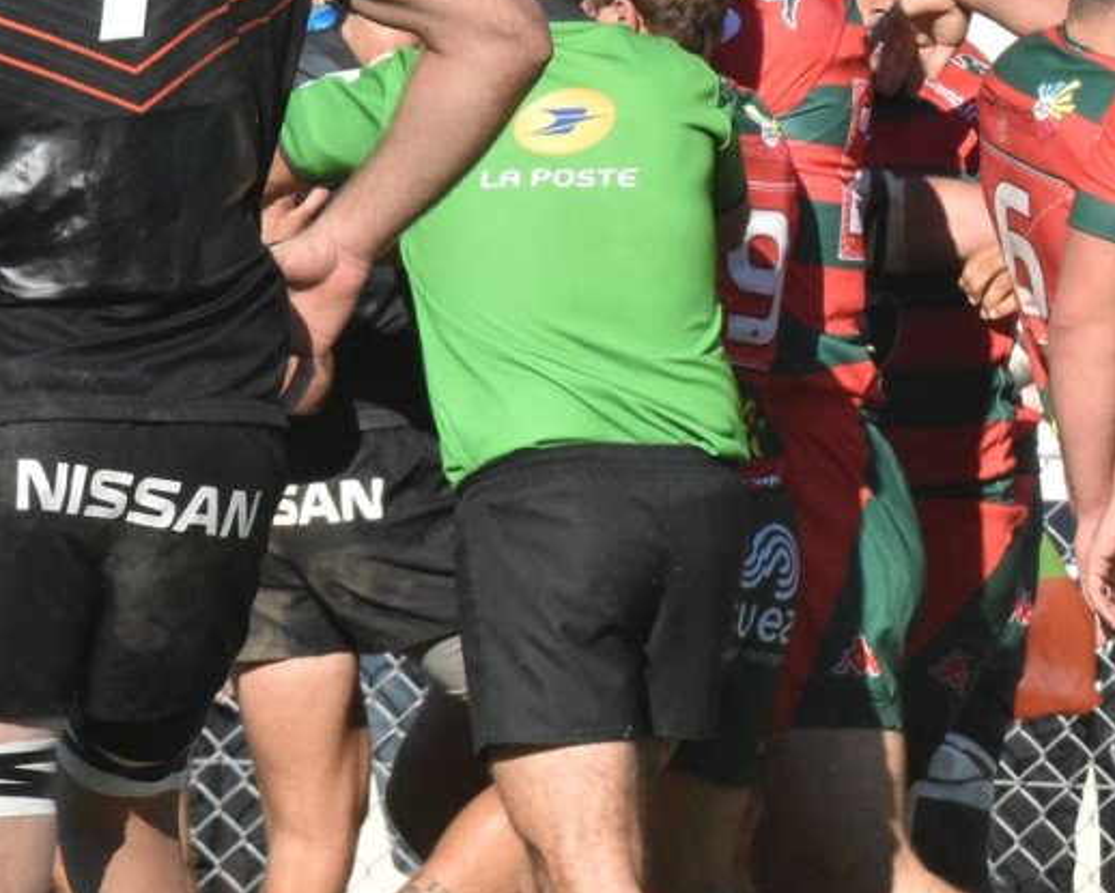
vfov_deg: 2.2
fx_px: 22948
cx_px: 842
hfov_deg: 2.8
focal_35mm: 695
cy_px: 323
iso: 1600
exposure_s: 1/1600
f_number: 16
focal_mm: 250
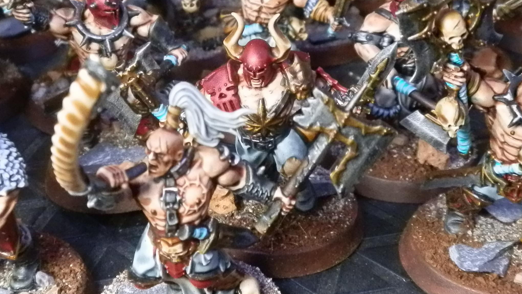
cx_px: 209
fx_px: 886
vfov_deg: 18.7
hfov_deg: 32.7
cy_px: 89
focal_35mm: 64
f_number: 3.1
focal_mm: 5
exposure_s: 1/125
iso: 400
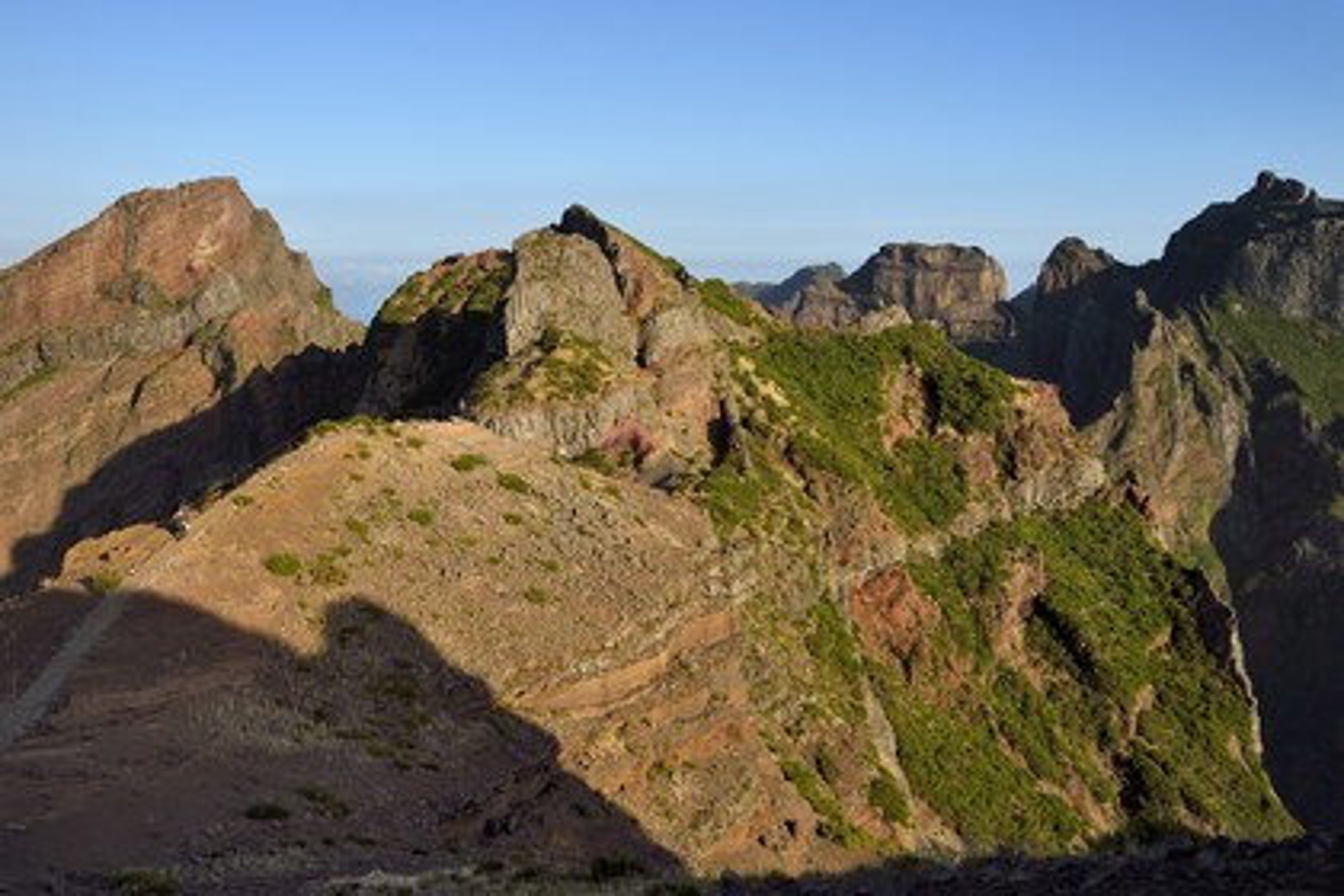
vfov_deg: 35.1
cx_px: 672
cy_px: 448
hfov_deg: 50.7
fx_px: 1419
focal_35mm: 38
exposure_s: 1/500
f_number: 10
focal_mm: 38
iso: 200
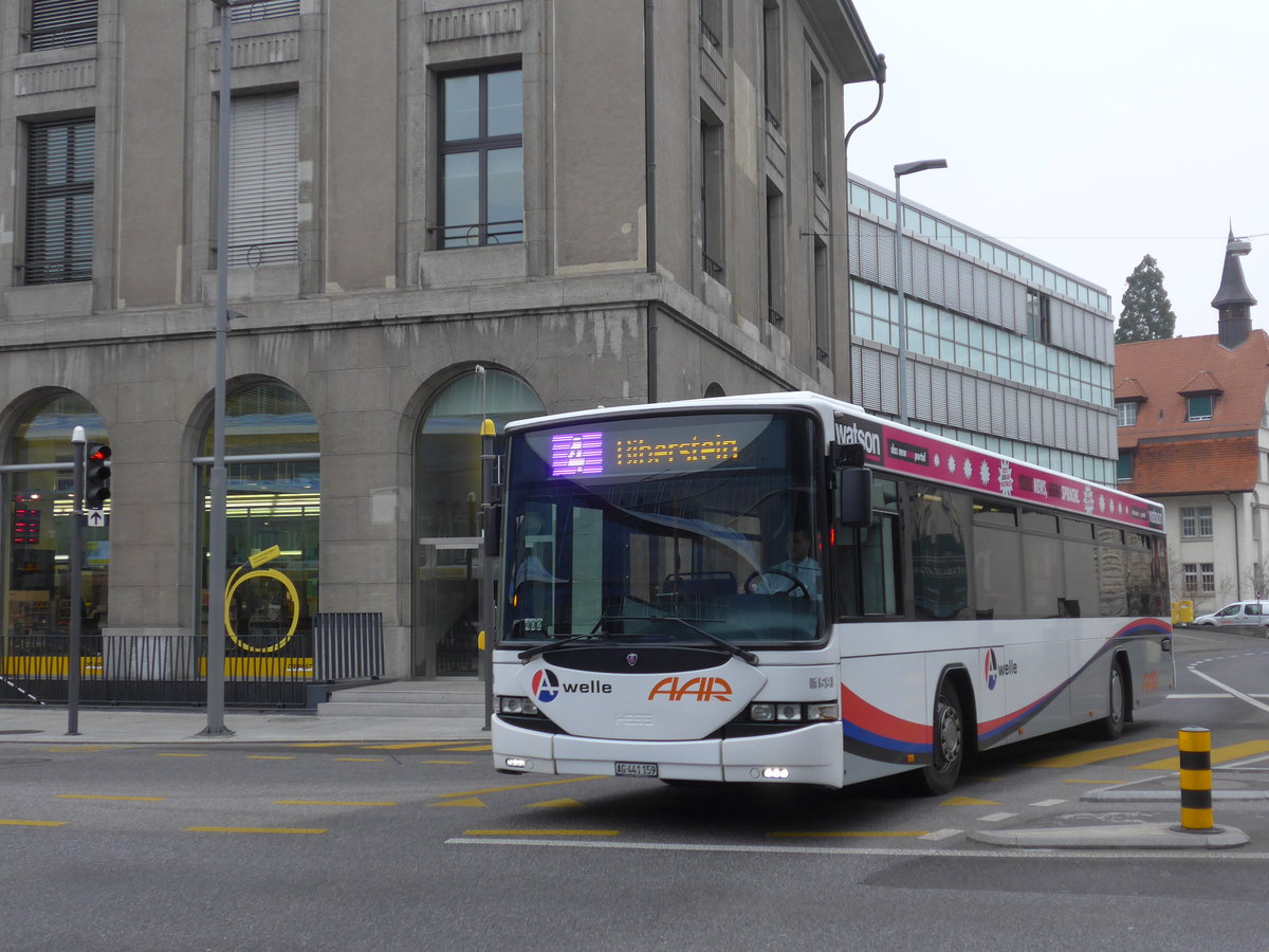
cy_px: 476
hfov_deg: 42.9
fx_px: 1613
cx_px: 634
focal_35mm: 44
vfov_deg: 32.9
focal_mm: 9
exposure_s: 1/250
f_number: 2.8
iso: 160
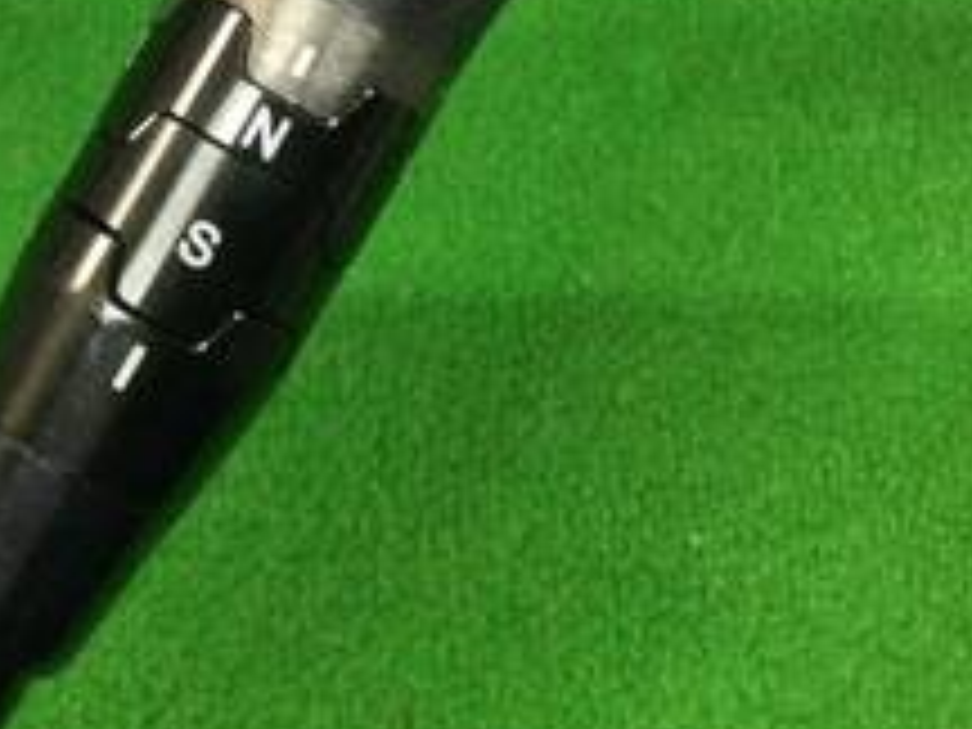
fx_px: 2583
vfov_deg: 15.8
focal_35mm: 92
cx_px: 198
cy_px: 4
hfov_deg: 21.1
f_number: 2.4
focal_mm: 3.3
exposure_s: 1/30
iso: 160
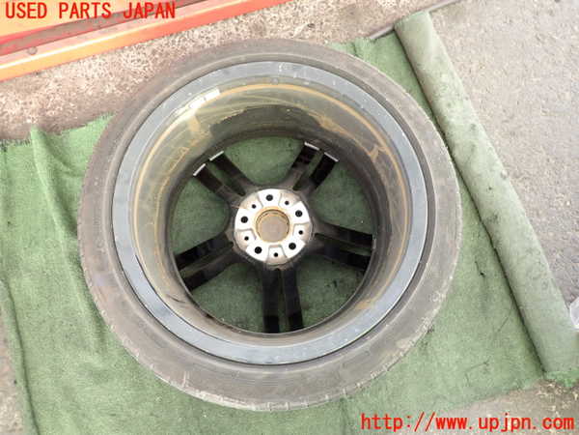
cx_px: 290
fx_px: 418
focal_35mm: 25
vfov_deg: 54.9
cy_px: 218
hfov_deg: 69.4
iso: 320
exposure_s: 1/30
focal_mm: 4.5
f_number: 2
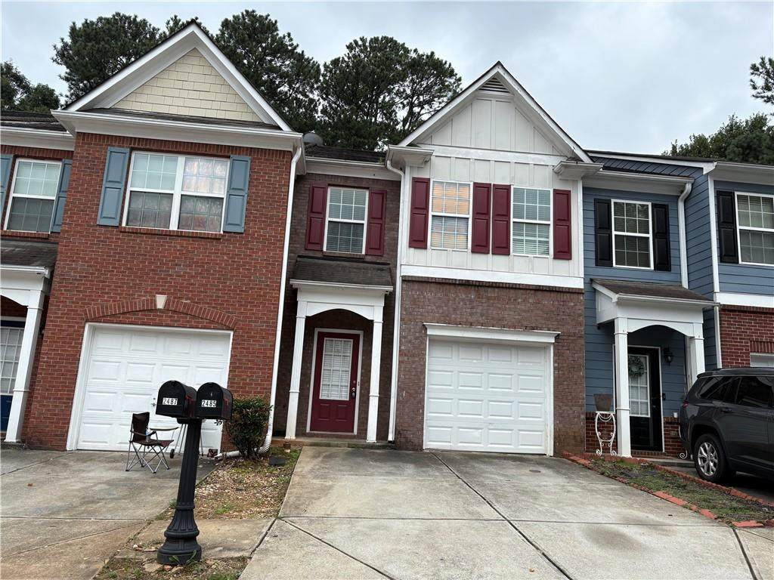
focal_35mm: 26
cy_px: 290
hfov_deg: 67.3
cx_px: 387
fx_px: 581
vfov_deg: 53.1
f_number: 1.6
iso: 50
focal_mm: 5.96
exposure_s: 1/1263
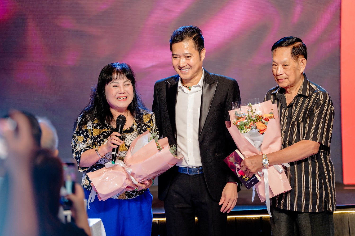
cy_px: 118
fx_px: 1972
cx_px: 178
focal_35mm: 200
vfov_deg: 6.9
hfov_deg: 10.3
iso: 800
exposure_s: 1/250
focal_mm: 200
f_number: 2.8
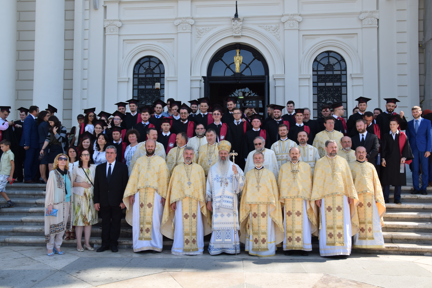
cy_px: 144
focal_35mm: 36
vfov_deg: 36.9
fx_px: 432
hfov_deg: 53.1
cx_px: 216
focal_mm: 24
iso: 100
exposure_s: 1/125
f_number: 8
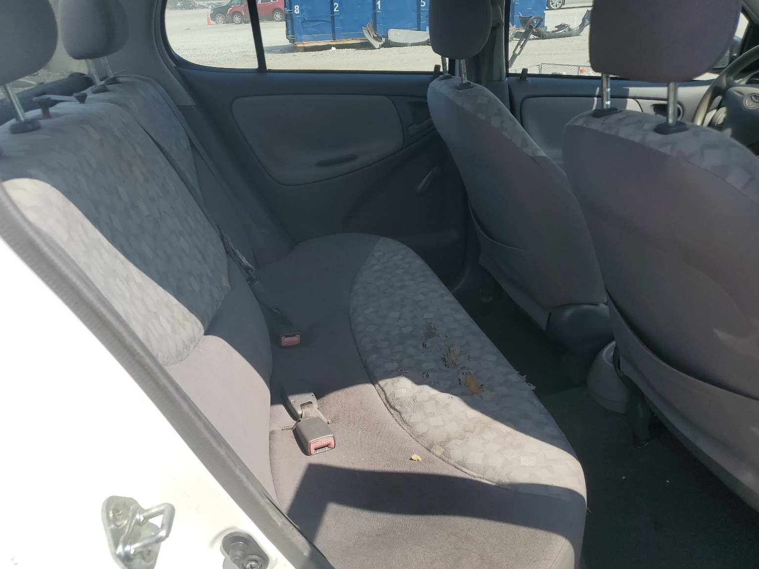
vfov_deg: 51.4
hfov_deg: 65.3
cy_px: 279
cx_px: 380
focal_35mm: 27
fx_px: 592
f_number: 1.5
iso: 50
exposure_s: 1/3333
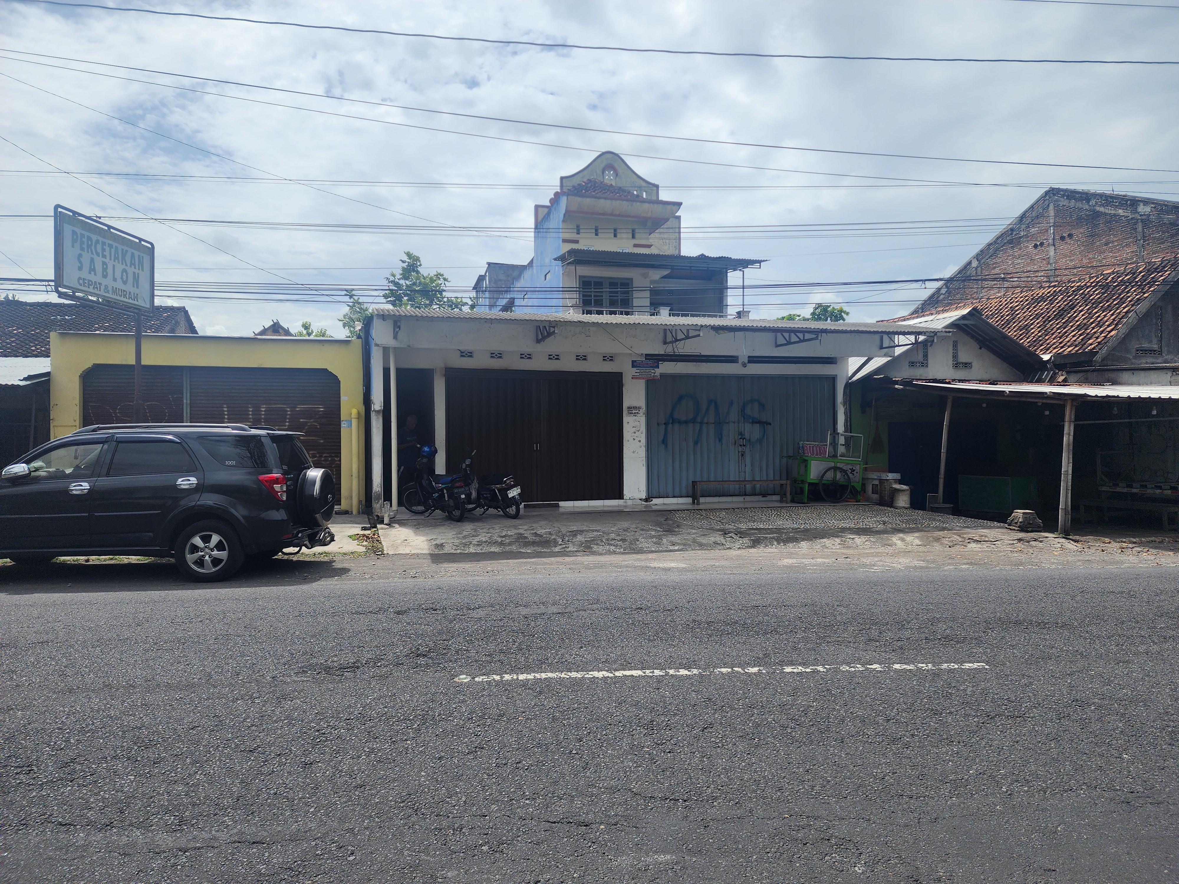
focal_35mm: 23
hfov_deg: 73.9
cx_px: 590
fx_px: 783
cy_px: 442
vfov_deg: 58.9
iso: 12
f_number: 1.8
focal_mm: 6.4
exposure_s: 1/1874
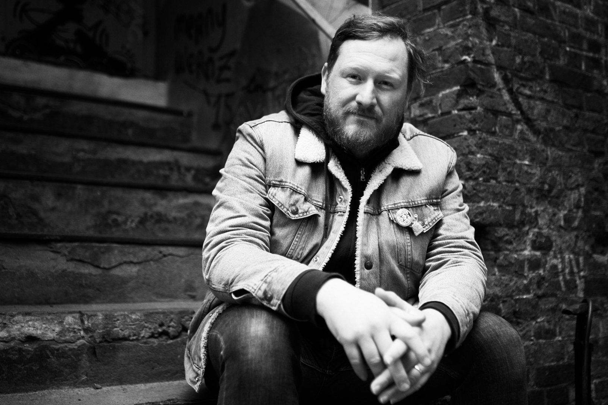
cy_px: 228
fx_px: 726
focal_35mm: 43
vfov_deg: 31.1
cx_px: 289
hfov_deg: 45.4
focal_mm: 35
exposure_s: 1/250
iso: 640
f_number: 1.8
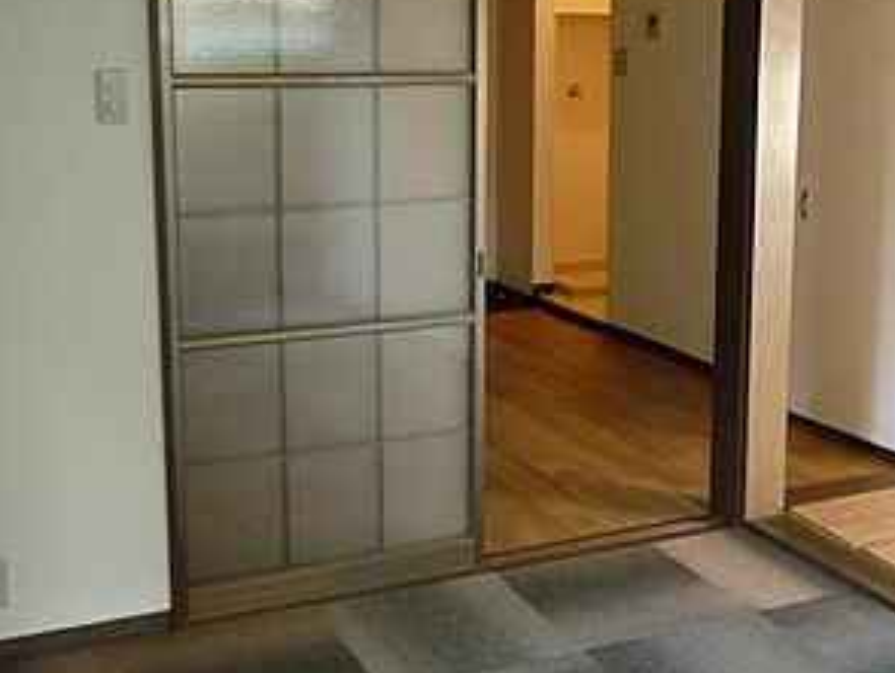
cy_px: 250
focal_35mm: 51
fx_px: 1320
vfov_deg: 28.5
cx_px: 518
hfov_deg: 37.4
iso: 320
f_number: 2.8
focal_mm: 4.4
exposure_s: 1/30
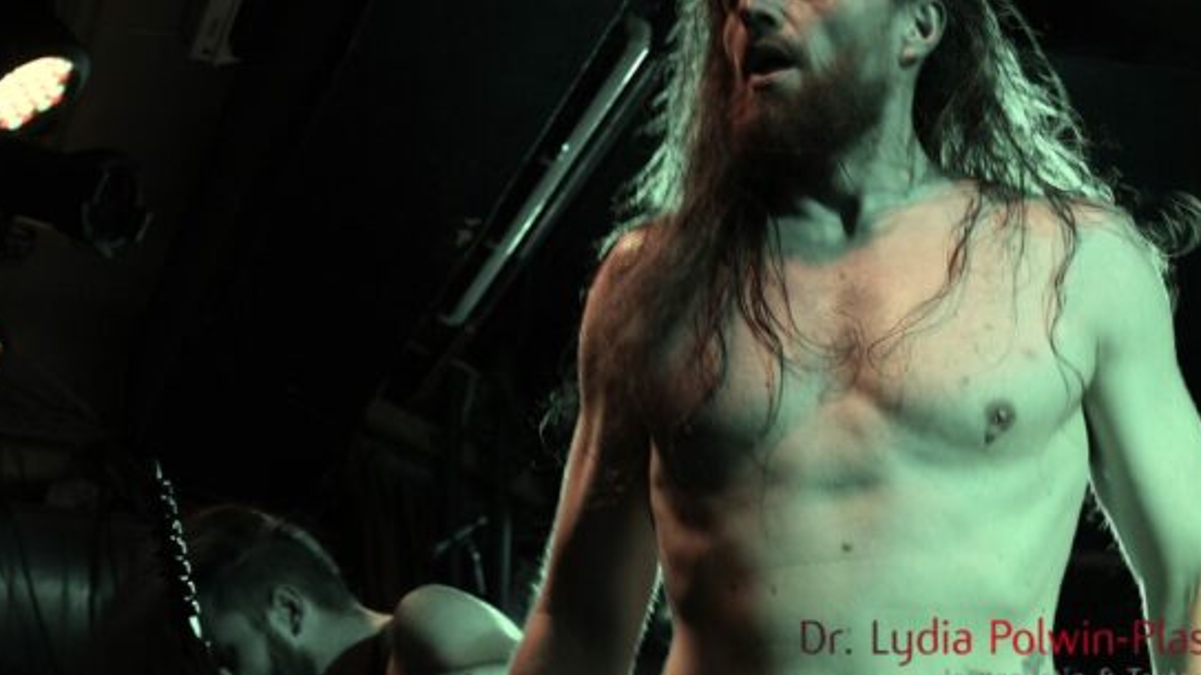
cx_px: 553
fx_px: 2761
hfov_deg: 24.5
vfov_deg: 13.9
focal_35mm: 87
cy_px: 319
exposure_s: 1/60
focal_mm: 39
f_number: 4
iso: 2000
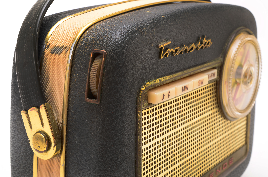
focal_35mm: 63
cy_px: 88
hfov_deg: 32.0
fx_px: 468
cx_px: 134
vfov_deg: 21.5
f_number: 18
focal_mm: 42
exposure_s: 1/160
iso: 100
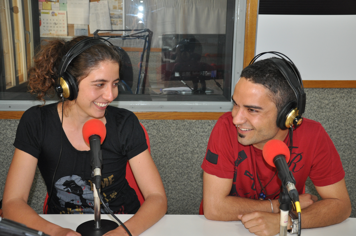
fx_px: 444
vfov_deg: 29.8
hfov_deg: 43.7
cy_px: 118
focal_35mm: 45
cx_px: 178
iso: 800
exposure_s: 1/60
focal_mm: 30
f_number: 4.2
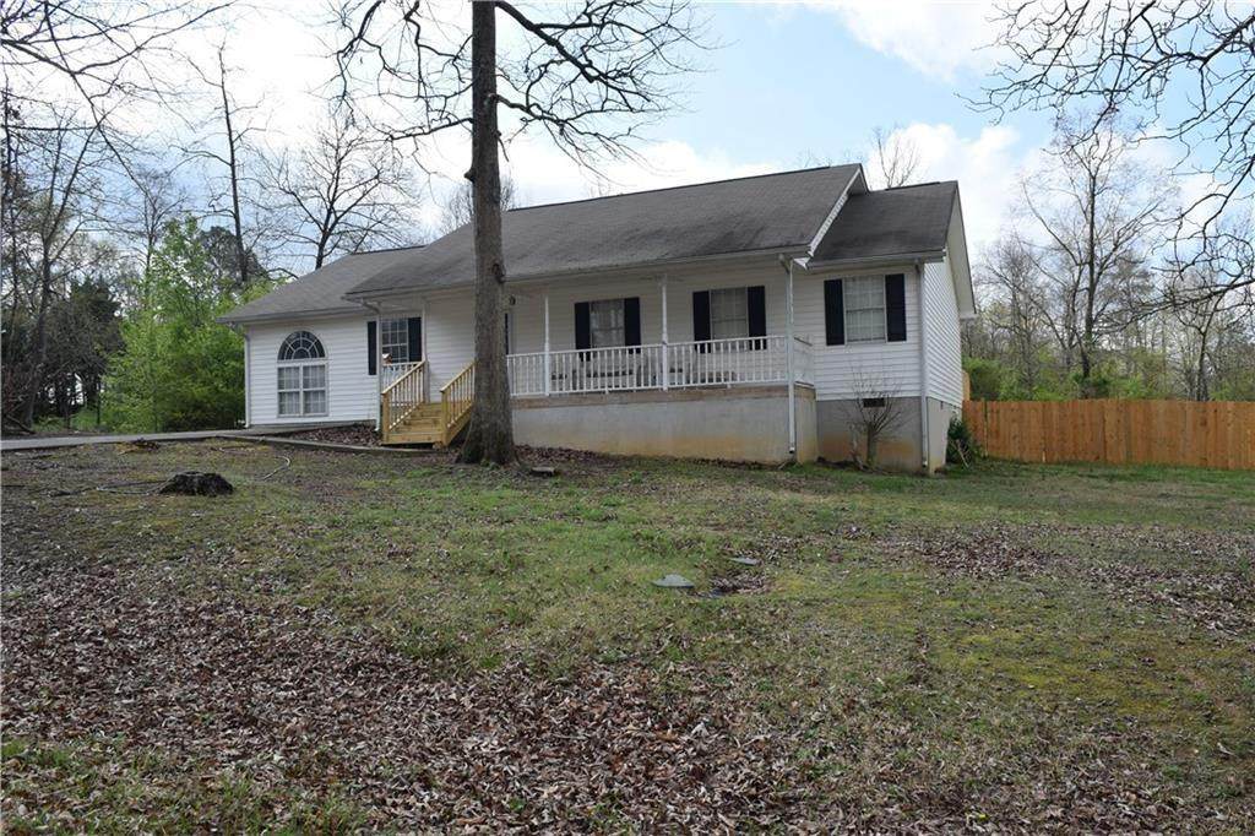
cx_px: 628
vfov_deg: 47.9
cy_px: 418
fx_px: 941
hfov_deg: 67.4
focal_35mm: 27
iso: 200
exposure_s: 1/320
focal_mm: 18
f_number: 9
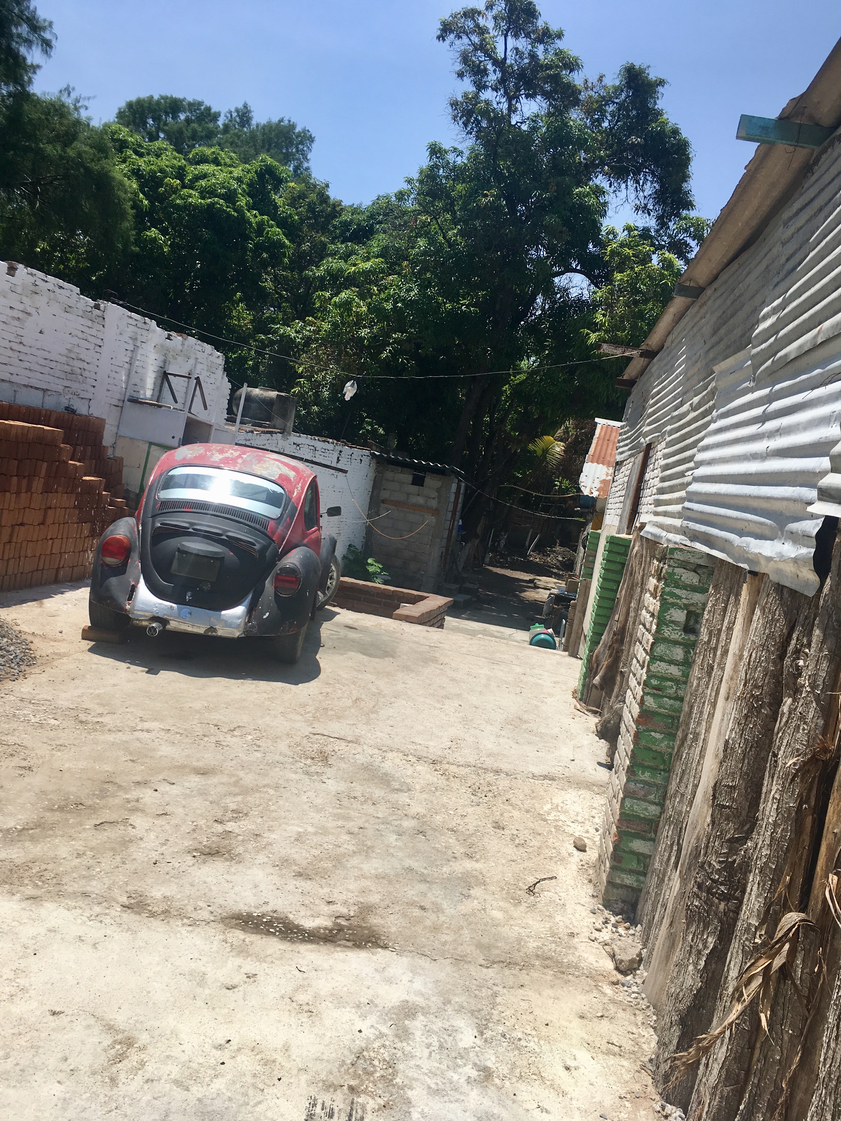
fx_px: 939
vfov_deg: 61.7
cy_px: 560
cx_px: 420
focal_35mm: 29
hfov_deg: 48.2
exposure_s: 1/2198
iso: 25
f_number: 2.2
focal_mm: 4.15
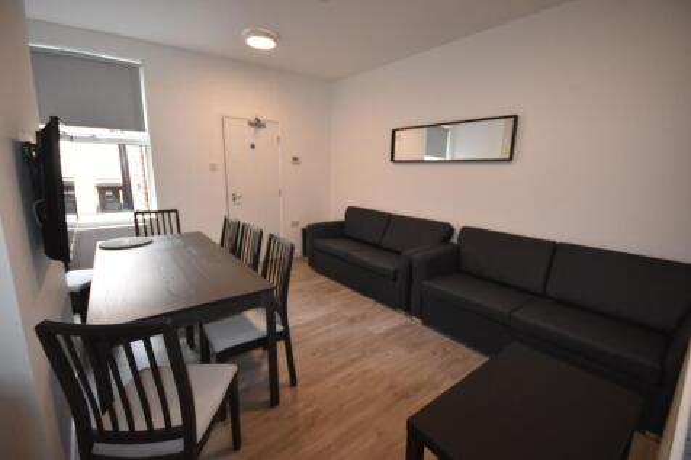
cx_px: 346
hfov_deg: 100.4
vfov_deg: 77.3
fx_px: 288
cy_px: 230
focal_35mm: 15
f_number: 4
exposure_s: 1/200
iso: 2000
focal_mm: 10
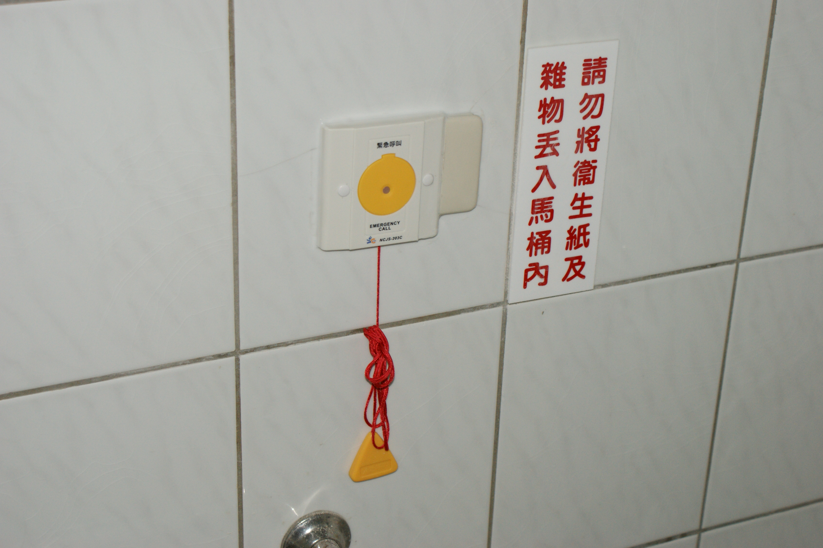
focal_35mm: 68
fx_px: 1543
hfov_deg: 29.9
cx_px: 412
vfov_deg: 20.2
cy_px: 274
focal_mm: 45
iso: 400
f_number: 5.6
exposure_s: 1/60
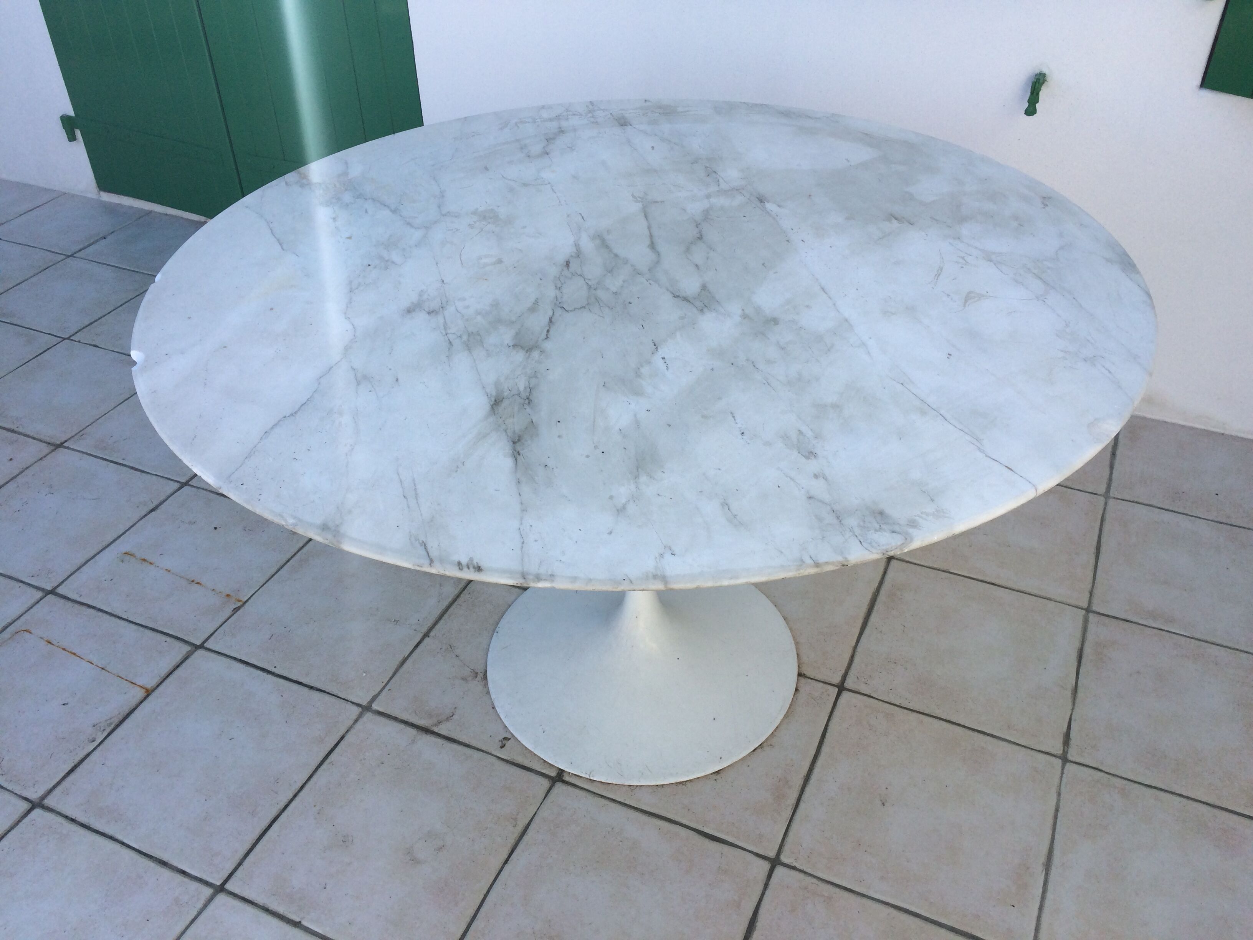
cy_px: 470
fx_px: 1050
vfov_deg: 48.2
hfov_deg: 61.7
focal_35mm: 29
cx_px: 626
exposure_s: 1/892
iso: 32
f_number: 2.2
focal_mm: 4.15
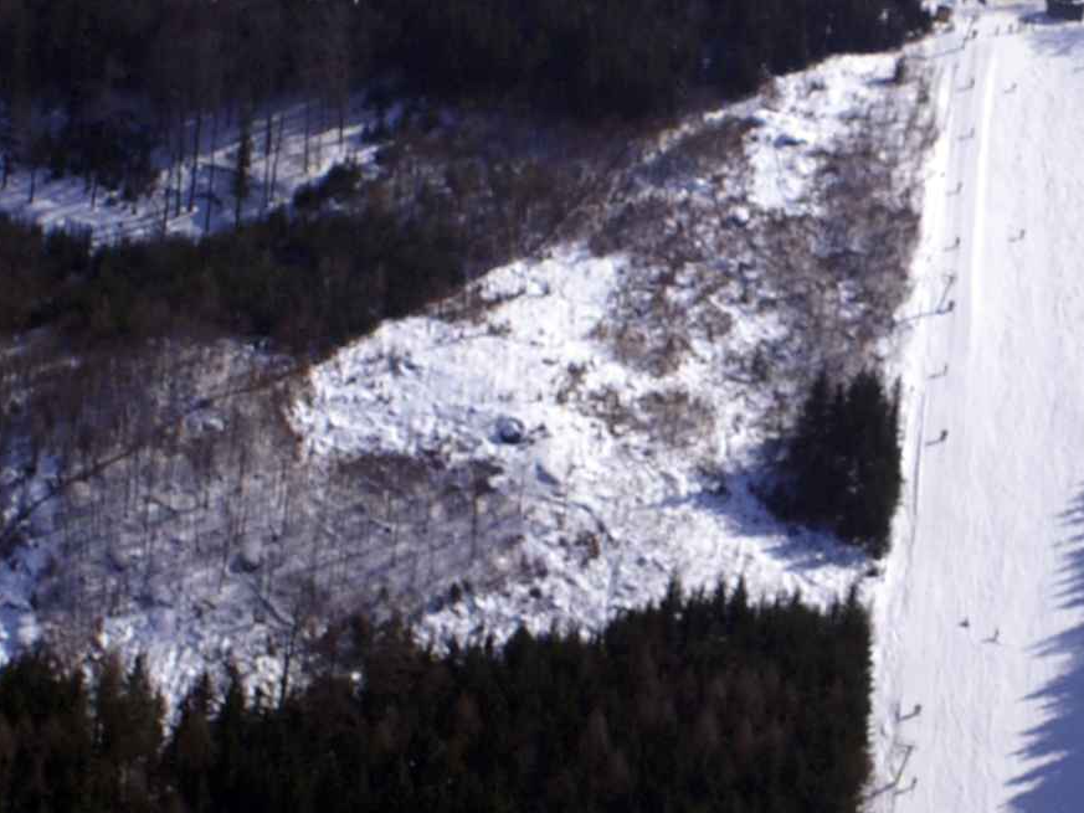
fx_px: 4667
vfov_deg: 10.0
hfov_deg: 13.1
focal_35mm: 149
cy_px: 535
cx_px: 1014
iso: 200
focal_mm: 30
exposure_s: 1/1000
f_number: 9.5
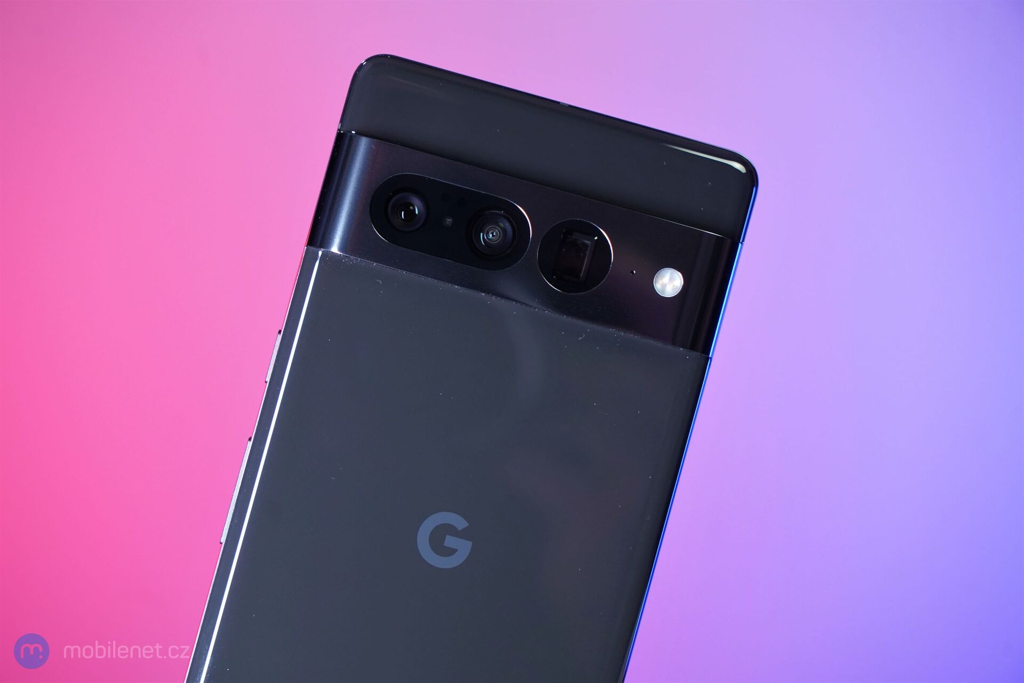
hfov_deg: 33.9
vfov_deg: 23.0
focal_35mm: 59
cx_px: 512
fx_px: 1678
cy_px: 342
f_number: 5.6
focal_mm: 59
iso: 1600
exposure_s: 1/160
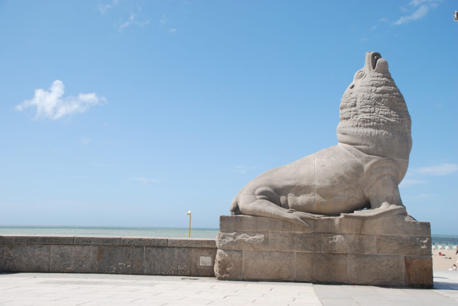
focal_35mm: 48
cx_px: 229
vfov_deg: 28.1
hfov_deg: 41.1
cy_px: 153
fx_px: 611
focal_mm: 32
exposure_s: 1/250
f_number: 8
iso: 100
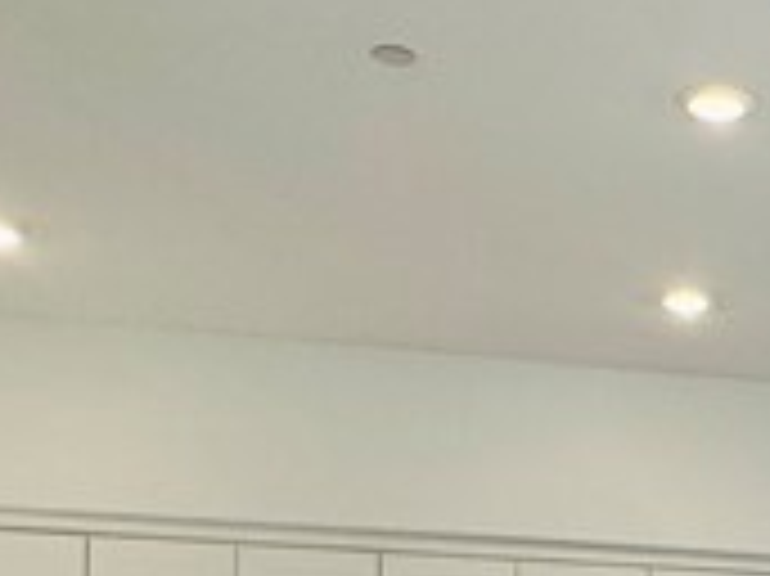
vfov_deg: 16.2
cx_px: 914
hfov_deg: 21.7
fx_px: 1867
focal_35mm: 84
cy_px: 842
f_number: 2.2
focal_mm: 2.22
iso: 50
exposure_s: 1/120
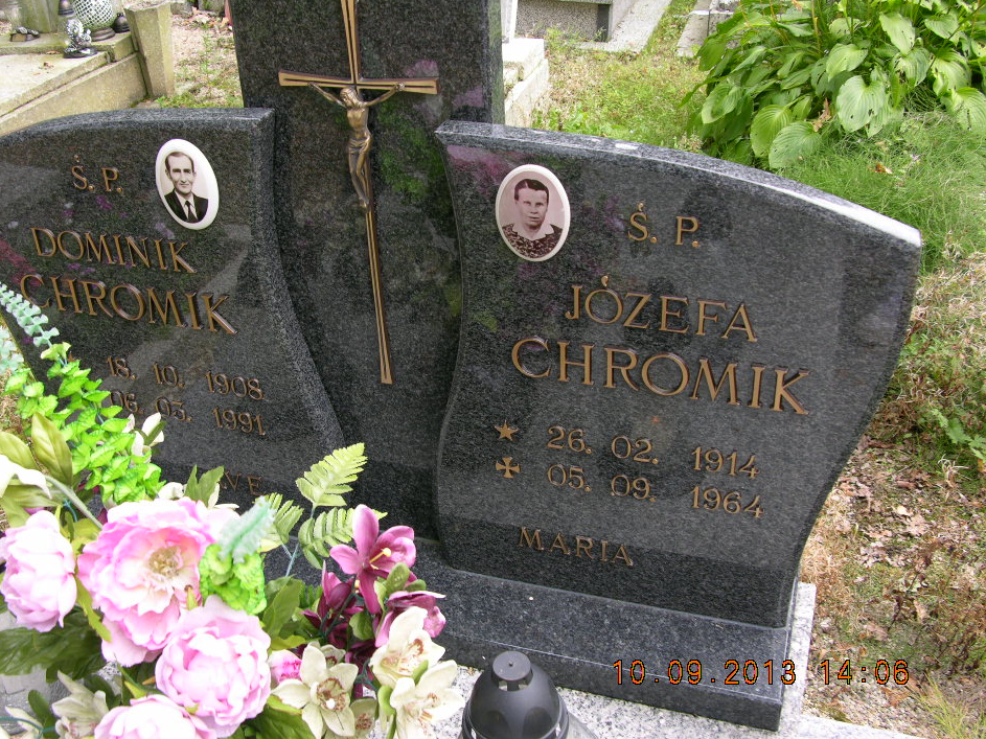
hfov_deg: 48.9
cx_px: 457
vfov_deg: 37.7
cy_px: 355
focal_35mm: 38
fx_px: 1082
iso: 50
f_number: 3.5
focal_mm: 8.9
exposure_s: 1/53
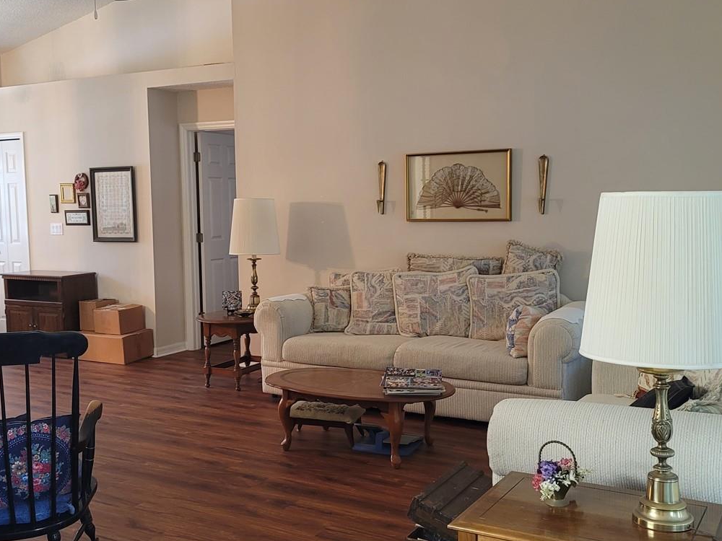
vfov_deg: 35.9
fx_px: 834
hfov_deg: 46.7
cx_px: 326
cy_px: 299
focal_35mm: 40
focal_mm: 7
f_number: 1.8
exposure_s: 1/40
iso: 320
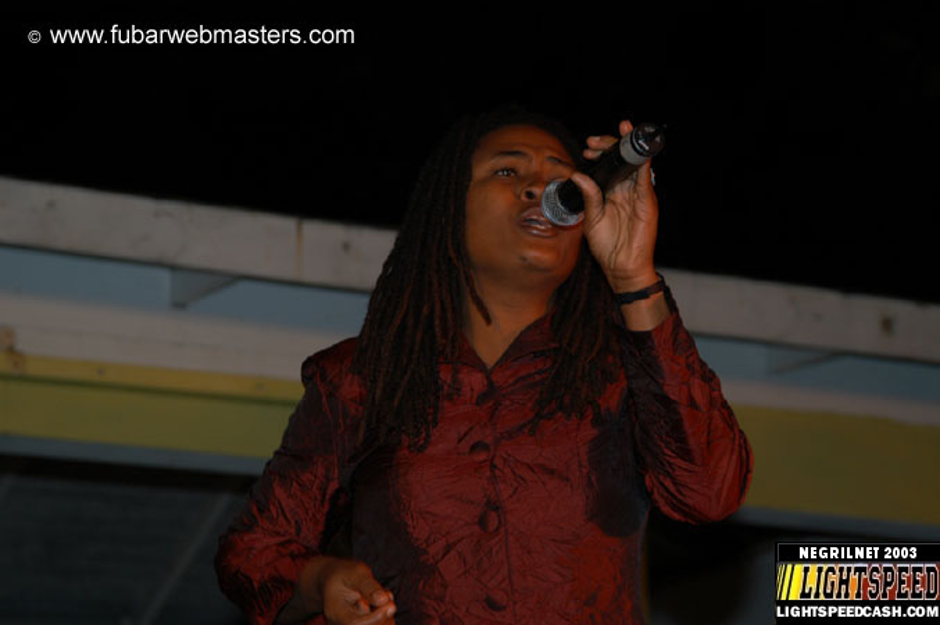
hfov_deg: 16.1
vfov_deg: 10.7
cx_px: 470
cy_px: 312
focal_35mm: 128
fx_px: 3326
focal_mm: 85
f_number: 5
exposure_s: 1/60
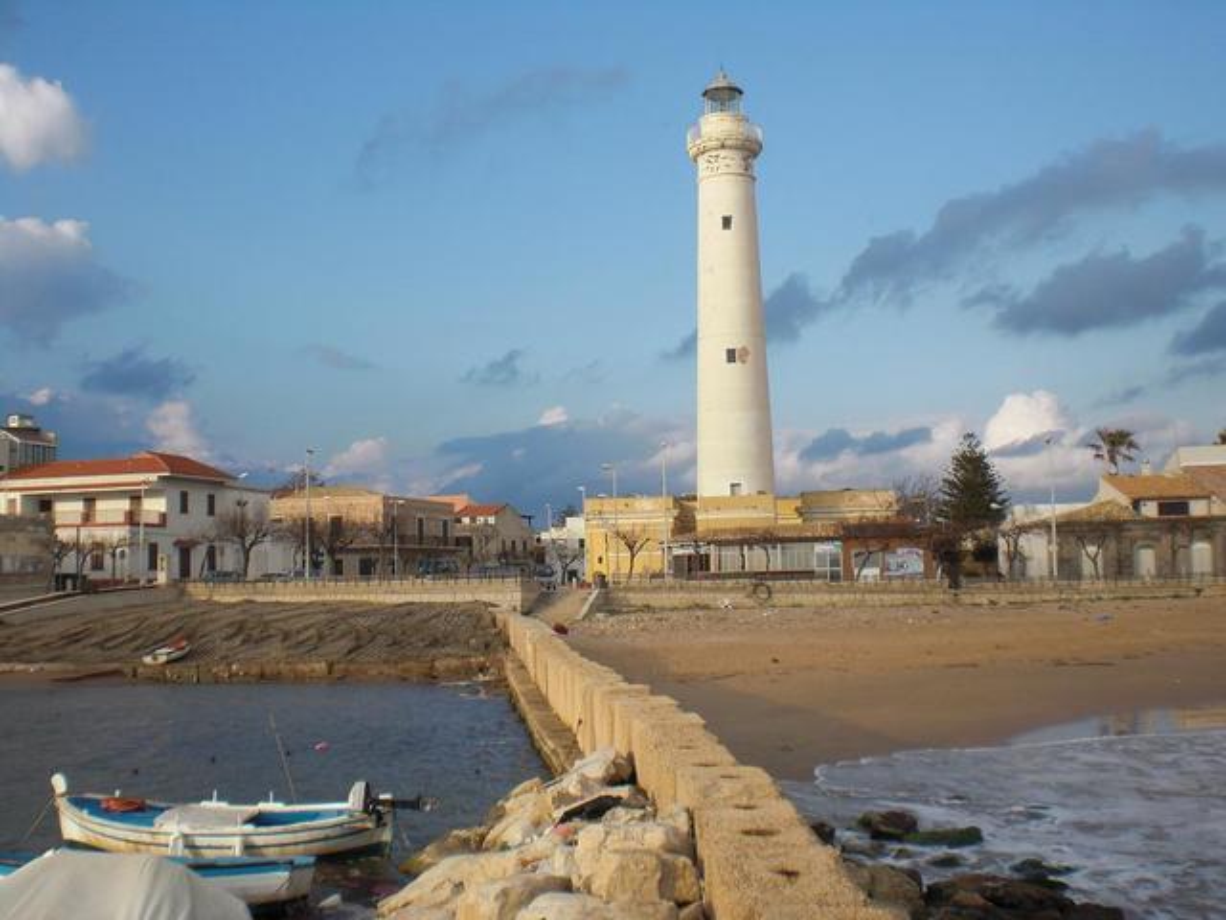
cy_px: 460
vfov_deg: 37.7
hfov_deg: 49.0
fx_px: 1346
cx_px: 613
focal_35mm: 38
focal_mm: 6.3
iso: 64
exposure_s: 1/200
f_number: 5.6
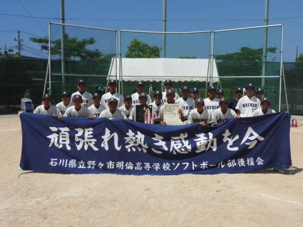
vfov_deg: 36.0
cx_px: 152
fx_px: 350
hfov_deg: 46.8
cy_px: 114
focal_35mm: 40
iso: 100
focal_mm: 7.2
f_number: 4.2
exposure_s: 1/1600
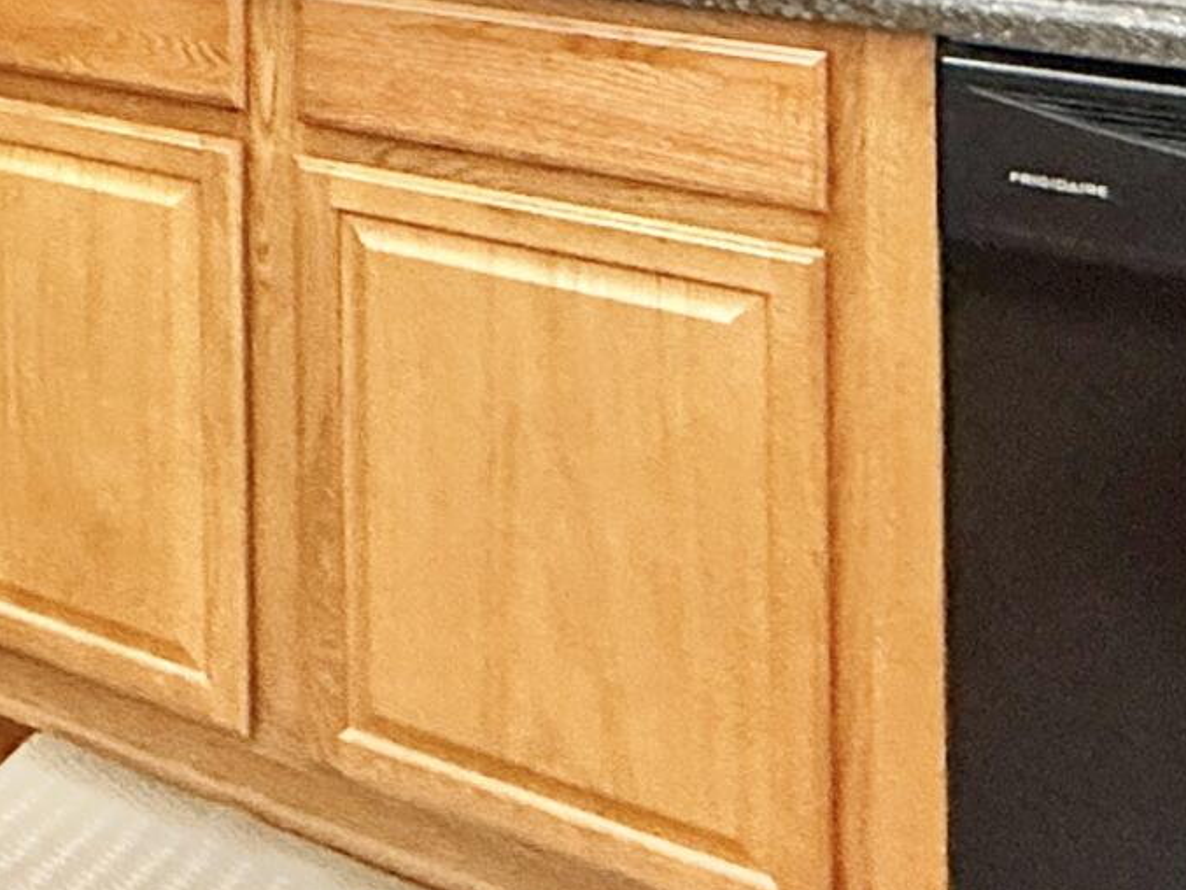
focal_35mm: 62
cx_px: -207
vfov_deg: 20.1
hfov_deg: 27.7
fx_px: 2125
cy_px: -483
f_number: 2.2
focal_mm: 2.22
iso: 400
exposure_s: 1/60
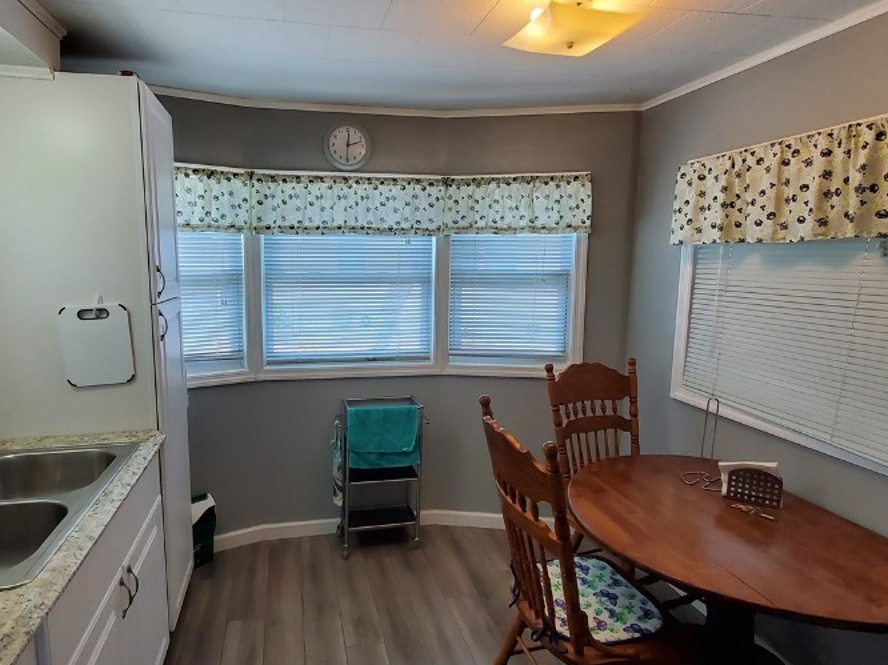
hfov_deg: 81.0
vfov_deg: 65.9
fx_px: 513
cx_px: 367
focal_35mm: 20
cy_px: 321
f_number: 2.2
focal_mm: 1.8
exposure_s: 1/60
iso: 100
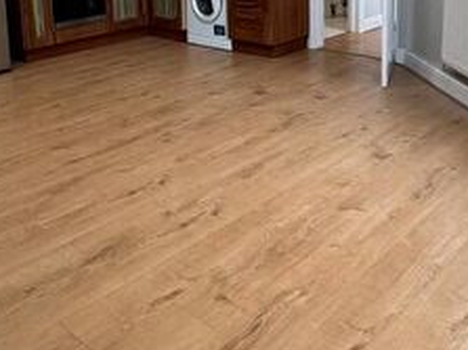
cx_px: 187
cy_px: 12
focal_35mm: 44
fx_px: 595
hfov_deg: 42.8
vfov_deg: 30.8
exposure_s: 1/100
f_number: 2.2
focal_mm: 2.22
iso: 250
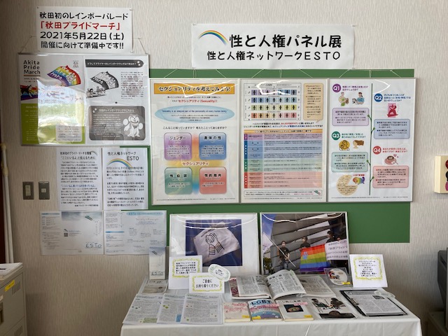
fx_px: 362
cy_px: 168
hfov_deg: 63.4
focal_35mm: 28
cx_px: 224
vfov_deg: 49.7
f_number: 1.8
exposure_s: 1/100
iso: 32
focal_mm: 3.99
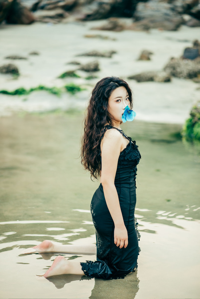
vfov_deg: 23.9
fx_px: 708
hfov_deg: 16.1
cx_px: 100
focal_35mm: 85
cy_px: 150
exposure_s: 1/200
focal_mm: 85
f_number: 1.8
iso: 320
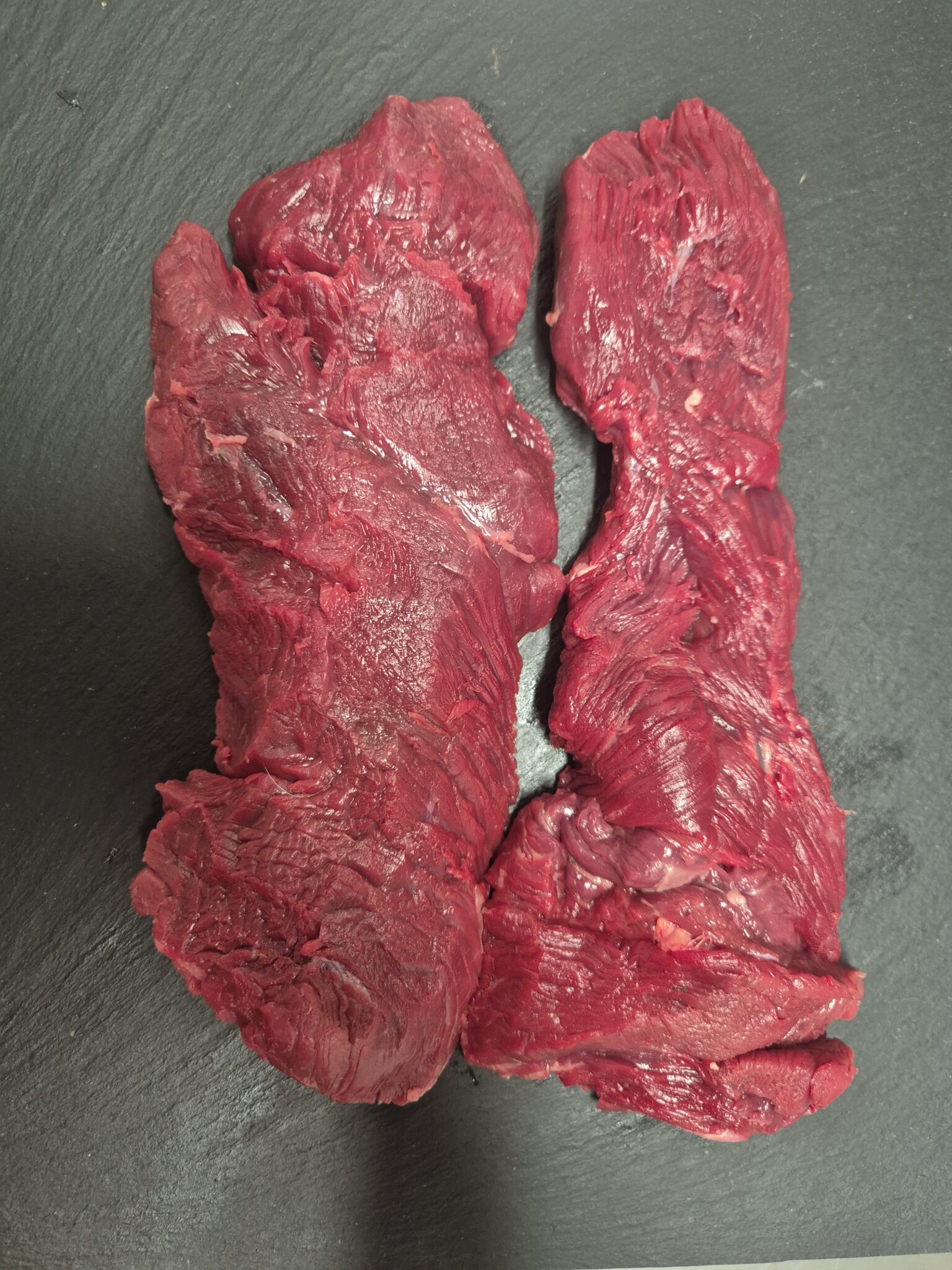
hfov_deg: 58.9
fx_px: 843
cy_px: 635
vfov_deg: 73.9
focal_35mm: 23
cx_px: 476
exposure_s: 1/100
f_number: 1.8
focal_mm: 5.4
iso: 640
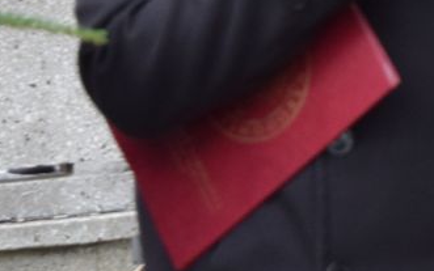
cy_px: -78
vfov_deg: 3.6
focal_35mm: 369
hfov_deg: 5.7
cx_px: 568
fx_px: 4365
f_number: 7.1
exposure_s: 1/200
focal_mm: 40
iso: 400
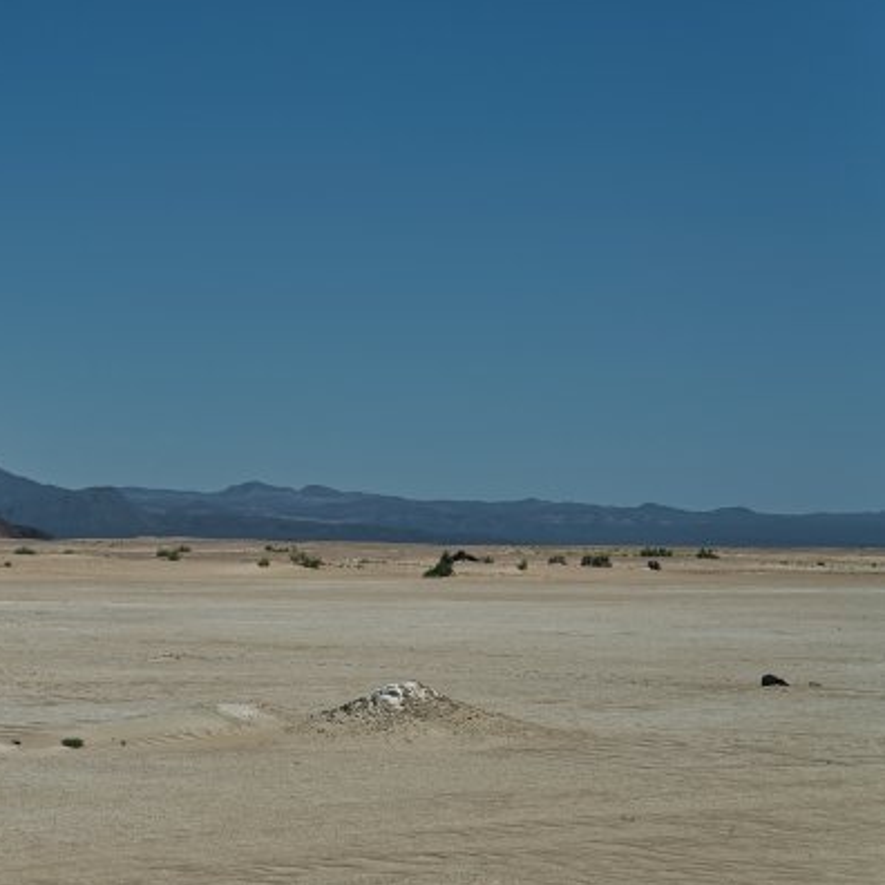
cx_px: 206
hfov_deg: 18.7
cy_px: 441
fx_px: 2661
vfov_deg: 18.9
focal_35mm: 92
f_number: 5.6
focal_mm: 70
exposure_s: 1/2000
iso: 100
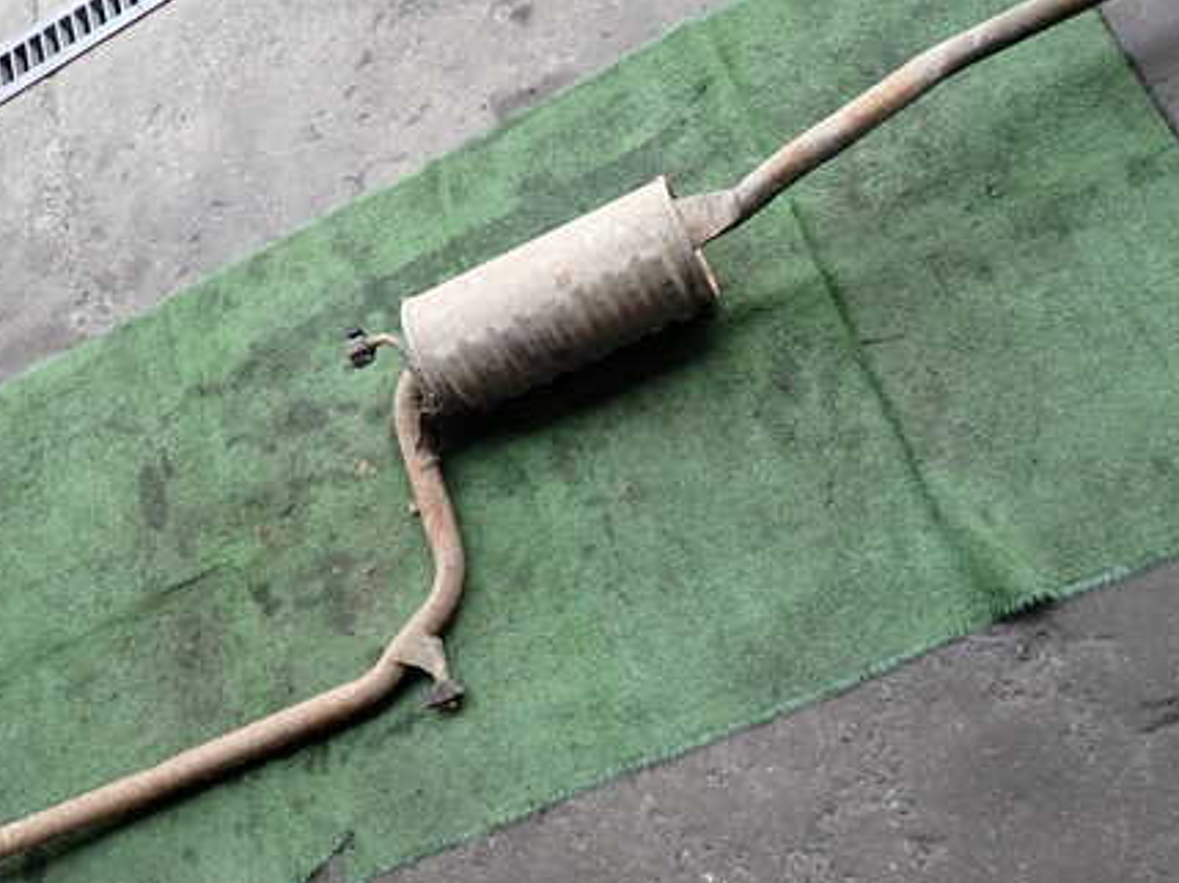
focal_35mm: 35
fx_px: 1191
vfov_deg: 40.6
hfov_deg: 52.7
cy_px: 396
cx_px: 607
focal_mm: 4.5
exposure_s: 1/125
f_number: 2
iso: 125
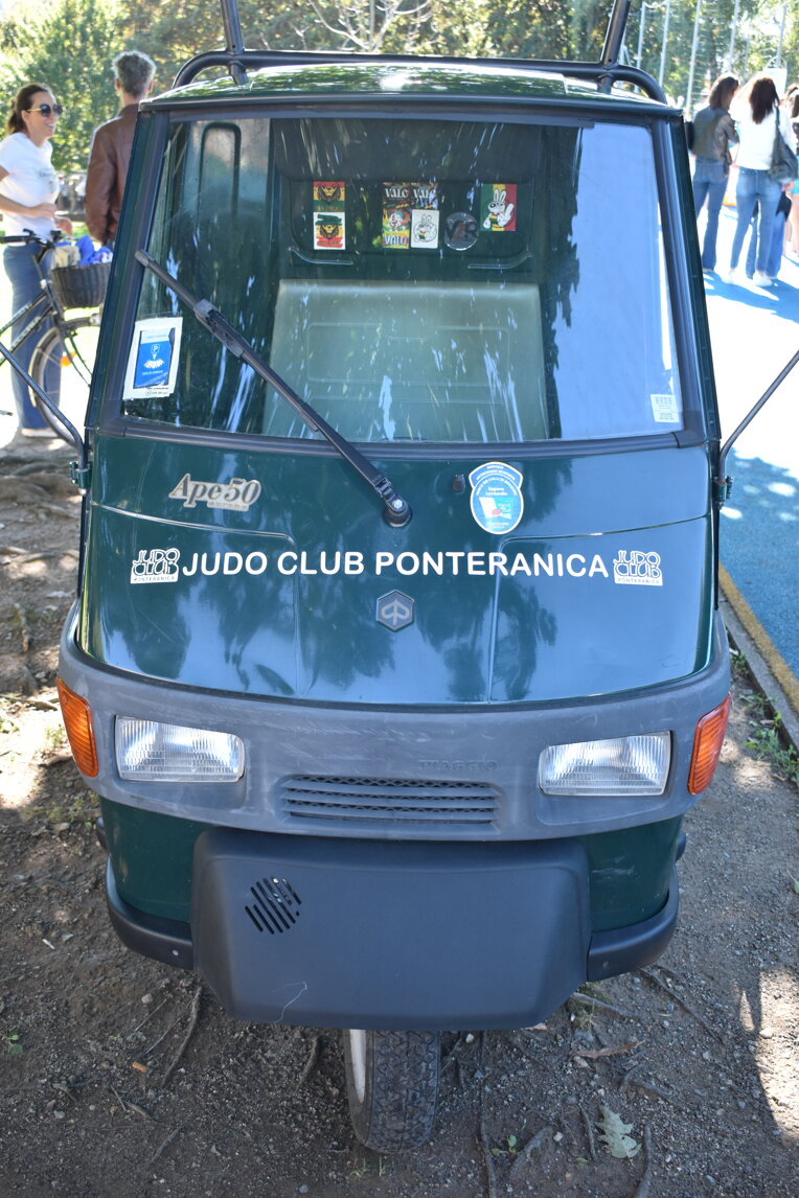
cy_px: 599
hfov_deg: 35.5
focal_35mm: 38
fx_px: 1248
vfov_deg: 51.3
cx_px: 400
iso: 800
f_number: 4
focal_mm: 25
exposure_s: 1/200
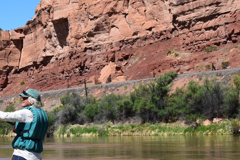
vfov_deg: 12.4
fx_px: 733
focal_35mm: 110
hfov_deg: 17.2
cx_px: -96
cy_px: 115
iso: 320
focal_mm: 24
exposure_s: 1/500
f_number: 11
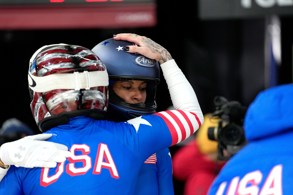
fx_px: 1628
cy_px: 98
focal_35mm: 200
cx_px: 146
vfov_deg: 6.9
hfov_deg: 10.3
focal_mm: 200
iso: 2500
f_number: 2.8
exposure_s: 1/1250
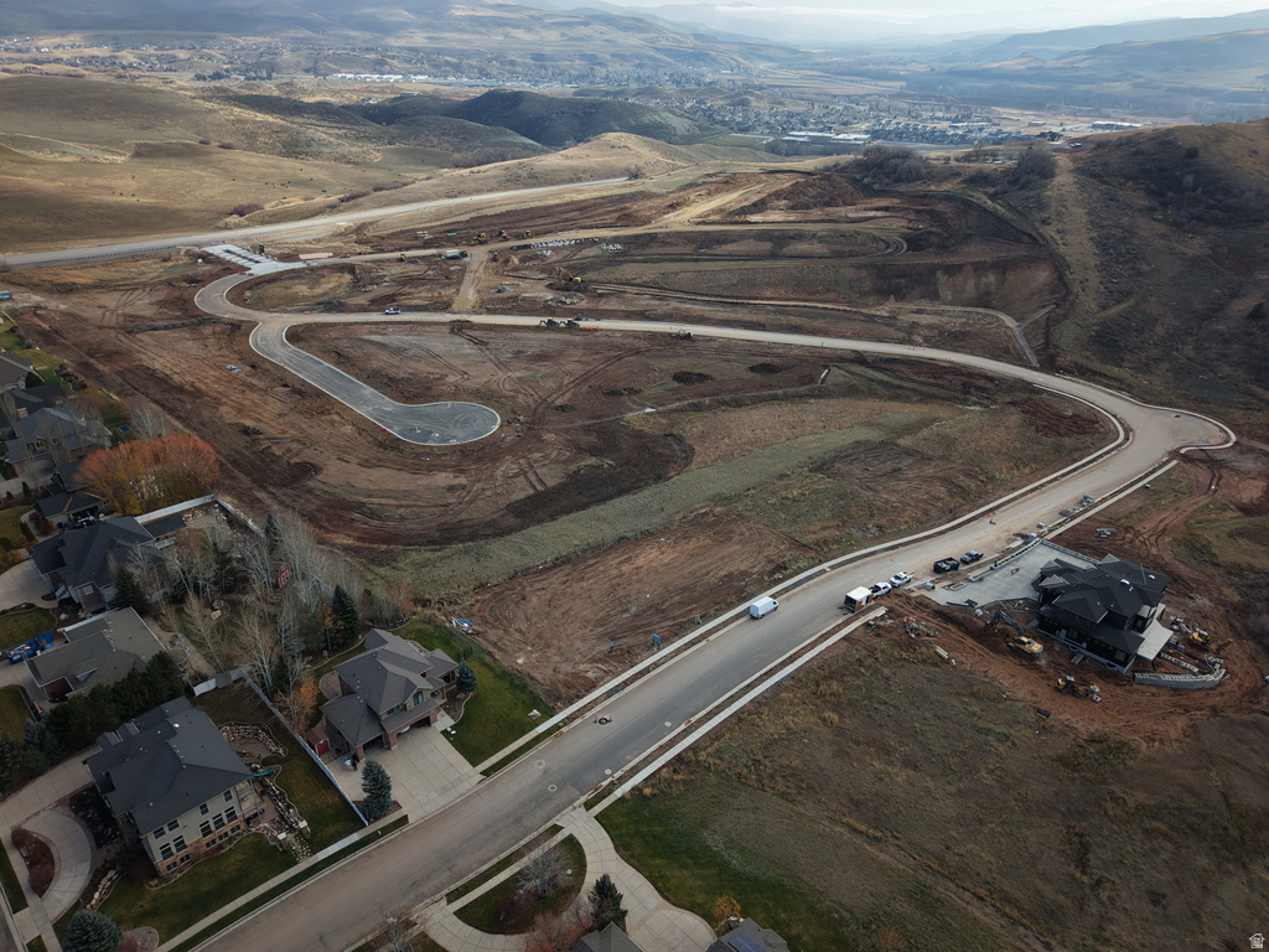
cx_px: 634
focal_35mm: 24
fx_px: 880
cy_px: 476
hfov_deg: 71.6
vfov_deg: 56.8
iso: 150
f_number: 1.8
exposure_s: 1/15
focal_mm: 8.67
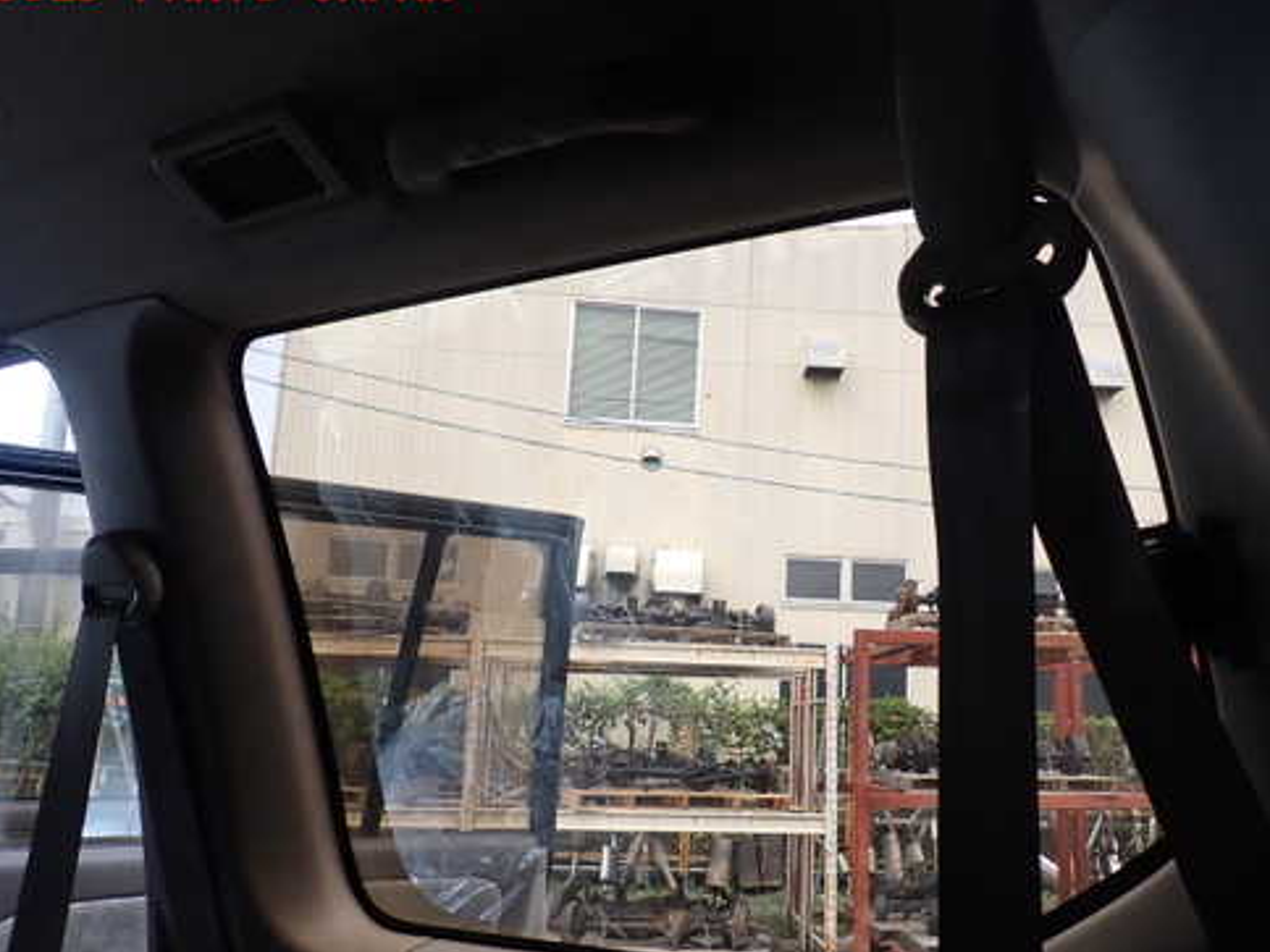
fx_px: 1137
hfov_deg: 57.9
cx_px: 764
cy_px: 540
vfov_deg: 45.3
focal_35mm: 31
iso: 100
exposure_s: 1/160
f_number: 2.8
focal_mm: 4.5
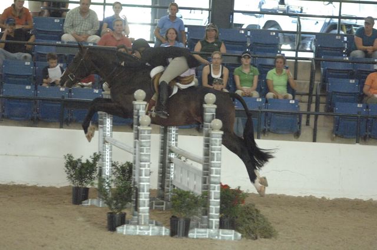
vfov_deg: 5.1
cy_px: 125
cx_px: 188
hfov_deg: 7.6
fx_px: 2824
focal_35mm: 270
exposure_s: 1/320
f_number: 2.8
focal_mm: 180
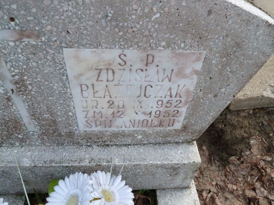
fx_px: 198
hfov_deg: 69.4
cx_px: 137
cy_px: 102
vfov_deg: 54.9
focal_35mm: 25
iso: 160
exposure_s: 1/250
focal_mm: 4.1
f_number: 4
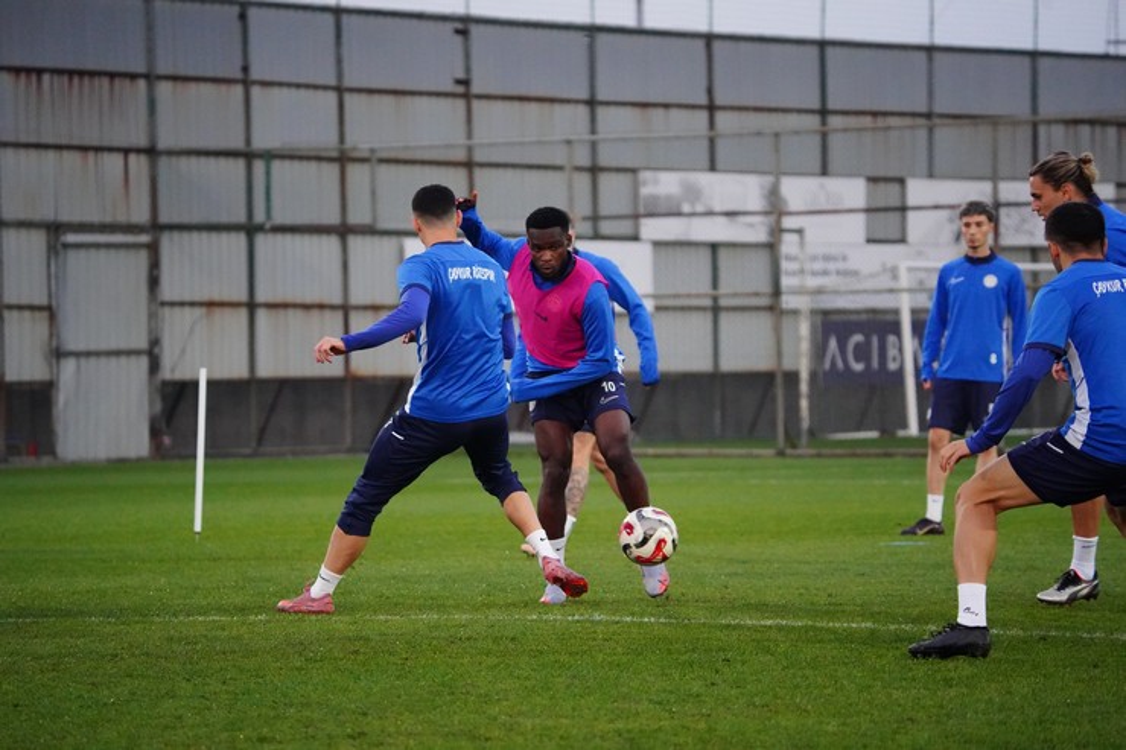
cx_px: 563
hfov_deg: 10.3
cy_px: 375
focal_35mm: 200
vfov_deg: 6.9
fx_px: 6254
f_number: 5.6
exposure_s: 1/1250
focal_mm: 200
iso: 12800
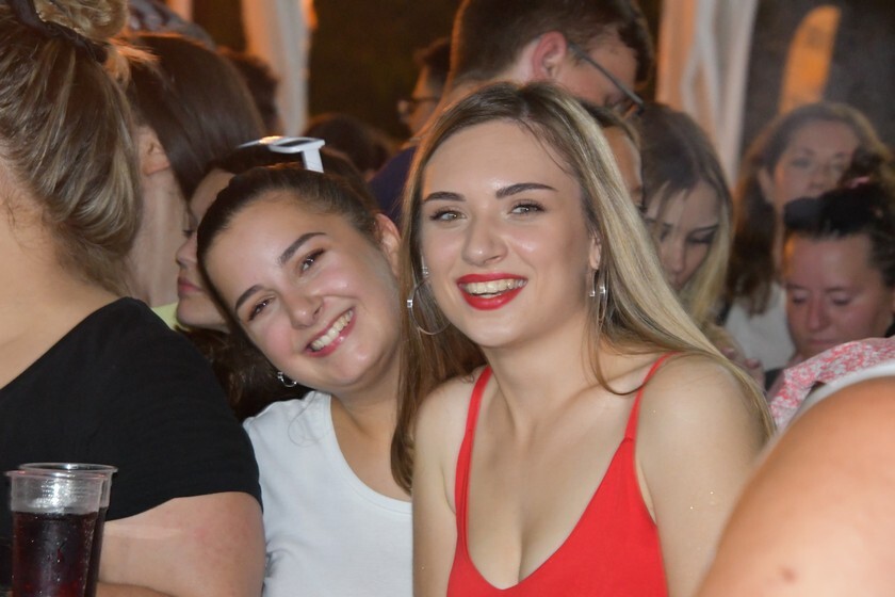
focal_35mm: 174
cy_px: 298
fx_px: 4325
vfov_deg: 7.9
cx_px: 448
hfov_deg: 11.8
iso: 6400
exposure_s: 1/80
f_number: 8
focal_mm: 116
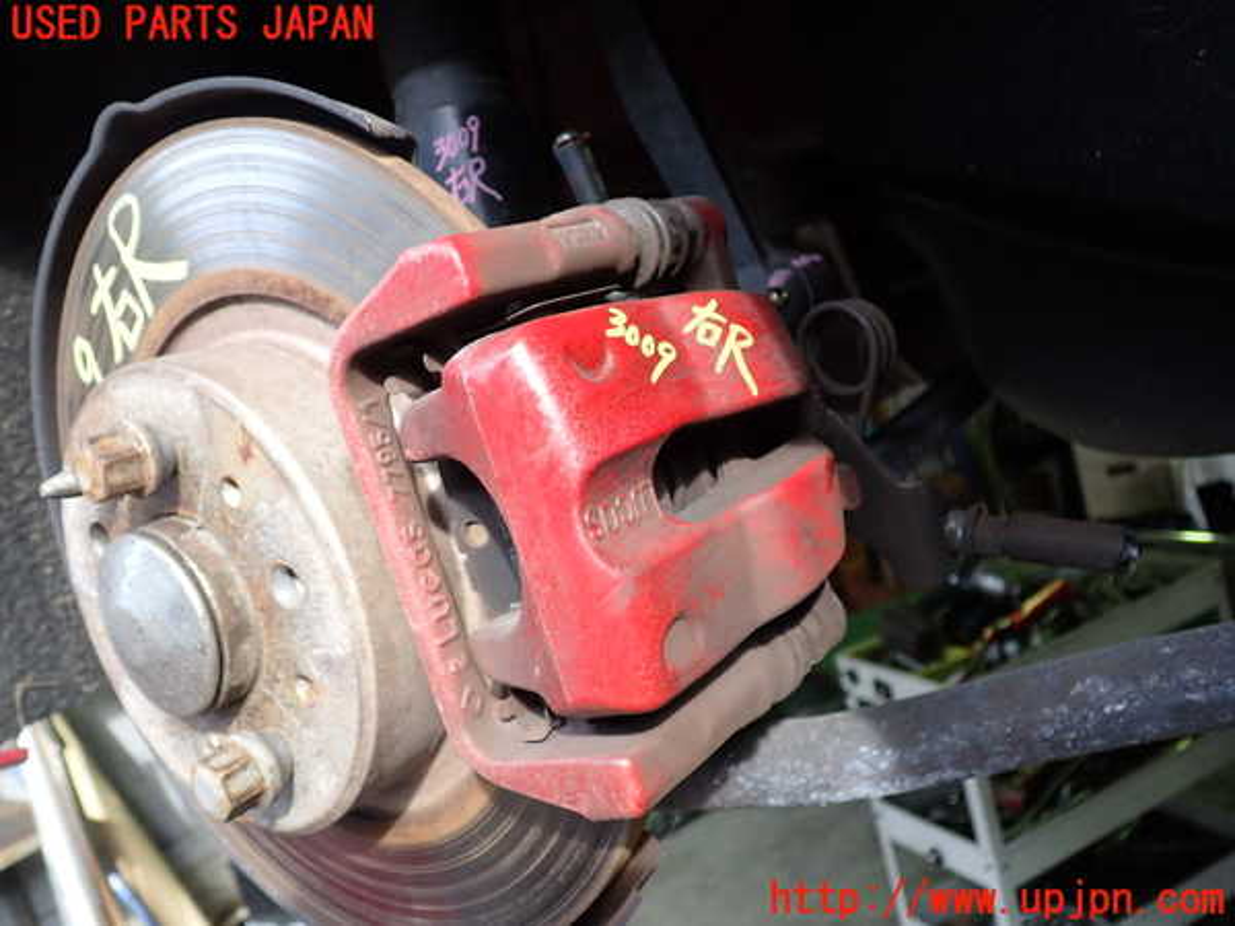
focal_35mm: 30
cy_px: 463
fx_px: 1070
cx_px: 618
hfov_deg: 60.0
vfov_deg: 46.8
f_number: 2.3
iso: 200
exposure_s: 1/80
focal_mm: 5.4
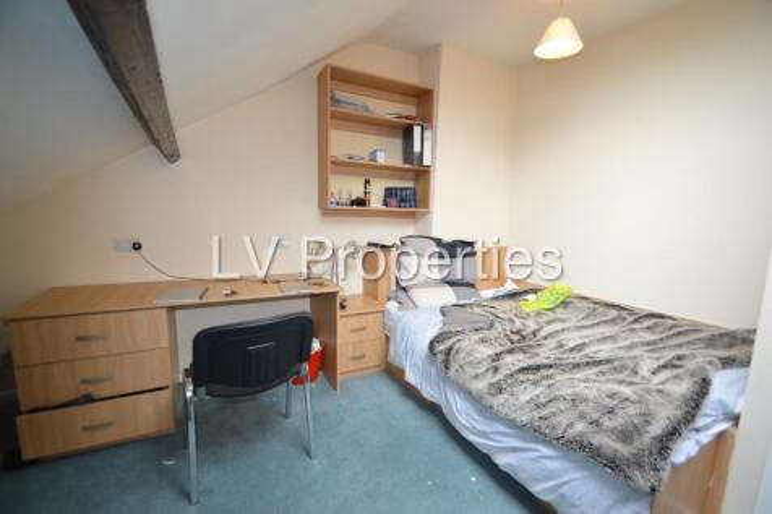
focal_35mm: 15
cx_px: 386
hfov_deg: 100.4
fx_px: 322
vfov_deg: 77.3
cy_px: 257
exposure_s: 1/60
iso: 500
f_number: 3.5
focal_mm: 10
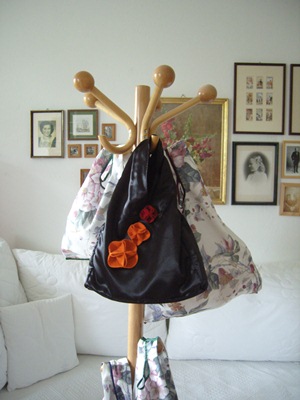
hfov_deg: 41.8
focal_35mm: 34
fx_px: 393
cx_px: 150
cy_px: 200
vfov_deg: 54.0
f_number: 2.8
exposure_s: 1/13
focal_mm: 7.3
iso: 200
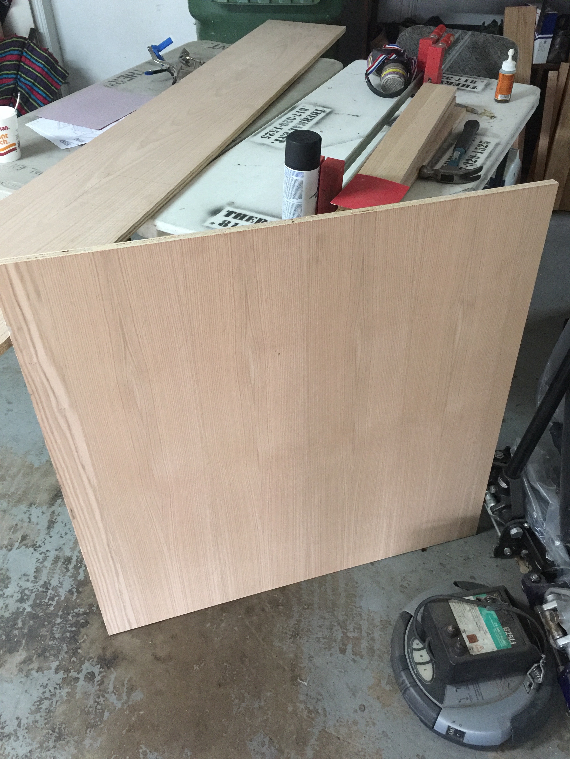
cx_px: 285
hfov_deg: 48.2
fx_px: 637
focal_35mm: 29
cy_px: 380
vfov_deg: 61.7
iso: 125
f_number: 2.2
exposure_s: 1/10
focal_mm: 4.15
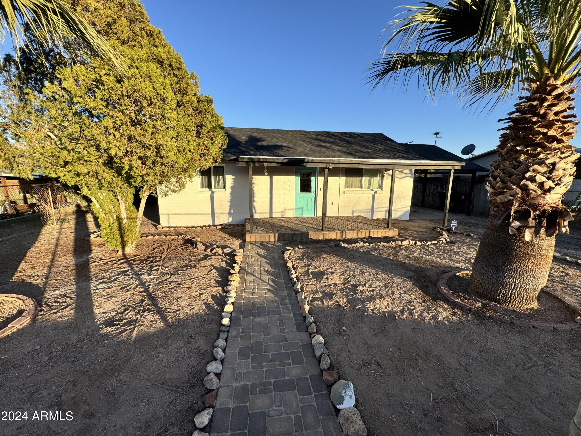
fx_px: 235
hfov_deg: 102.1
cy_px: 218
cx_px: 290
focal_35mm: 14
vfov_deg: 85.7
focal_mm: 2.22
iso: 40
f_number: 2.2
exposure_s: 1/1143
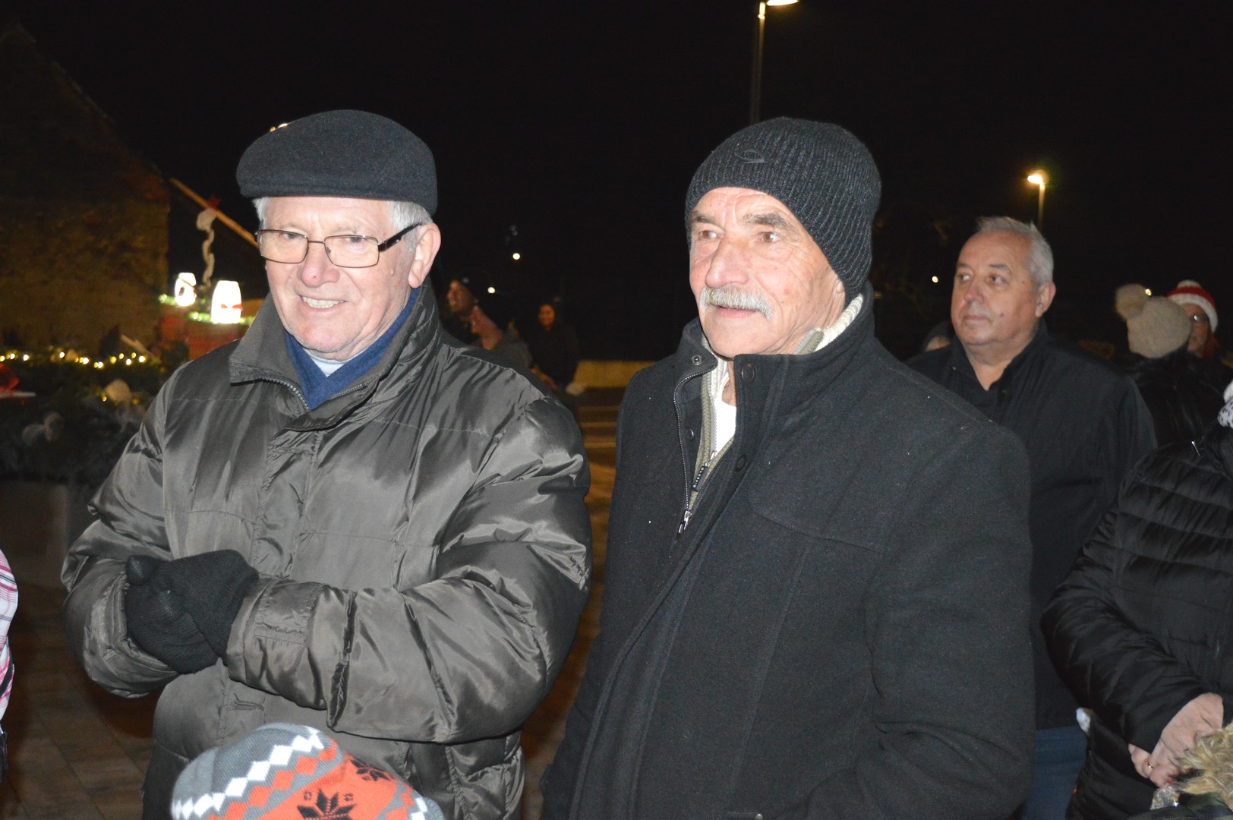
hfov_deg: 43.6
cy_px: 410
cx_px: 616
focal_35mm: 45
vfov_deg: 29.8
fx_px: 1540
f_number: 4.2
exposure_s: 1/60
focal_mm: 30
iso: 3200
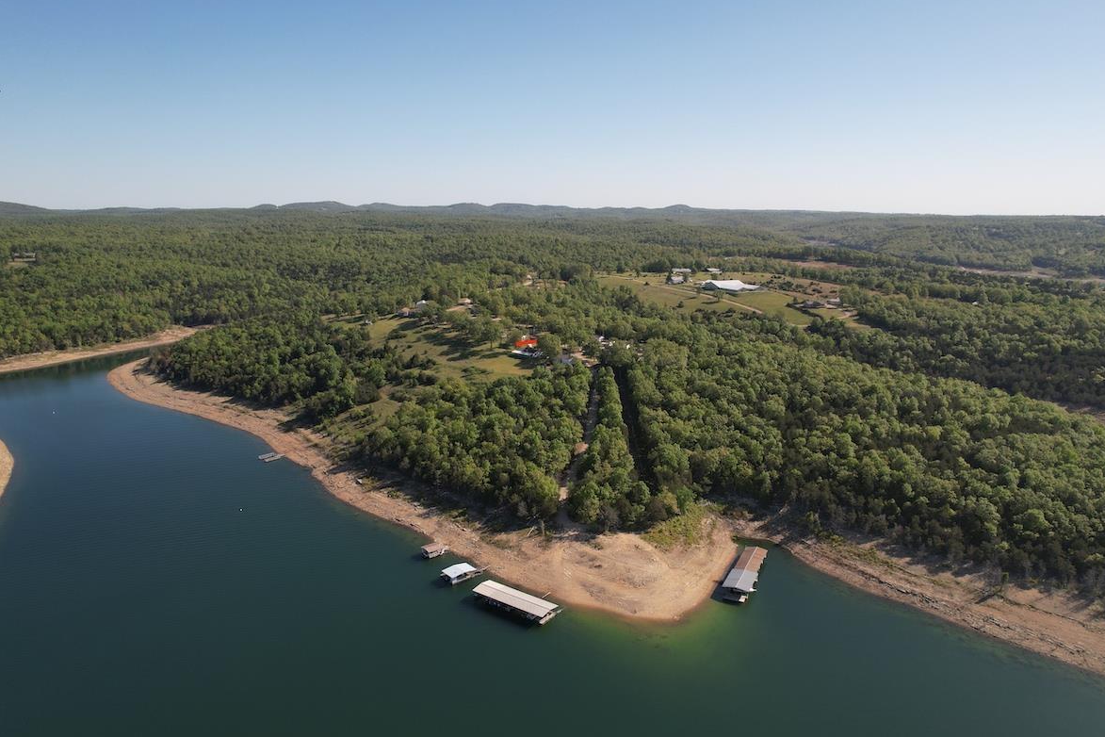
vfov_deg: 53.1
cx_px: 542
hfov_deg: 73.7
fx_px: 737
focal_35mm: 24
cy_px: 395
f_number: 2.8
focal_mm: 8.38
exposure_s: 1/240
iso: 100
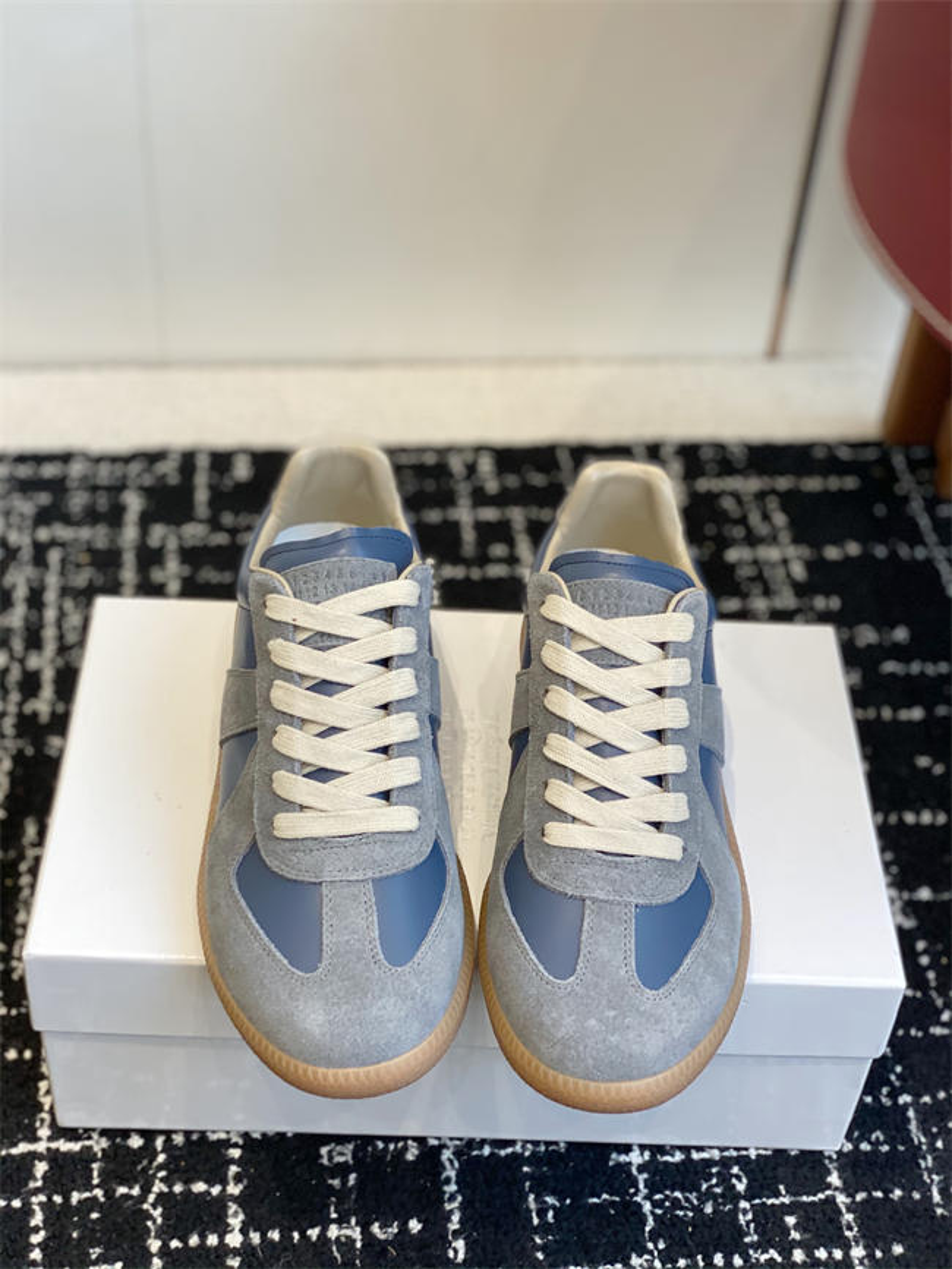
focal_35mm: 52
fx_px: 1906
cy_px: 634
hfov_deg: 28.0
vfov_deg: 36.8
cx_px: 476
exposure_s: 1/122
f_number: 2
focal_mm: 6
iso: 64
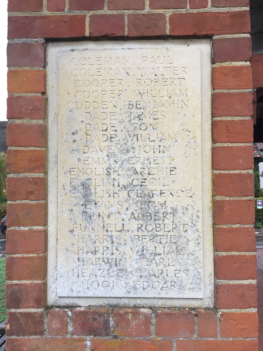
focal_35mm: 29
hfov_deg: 48.2
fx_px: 294
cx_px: 132
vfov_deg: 61.7
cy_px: 176
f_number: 2.2
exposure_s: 1/100
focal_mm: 4.15
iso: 50
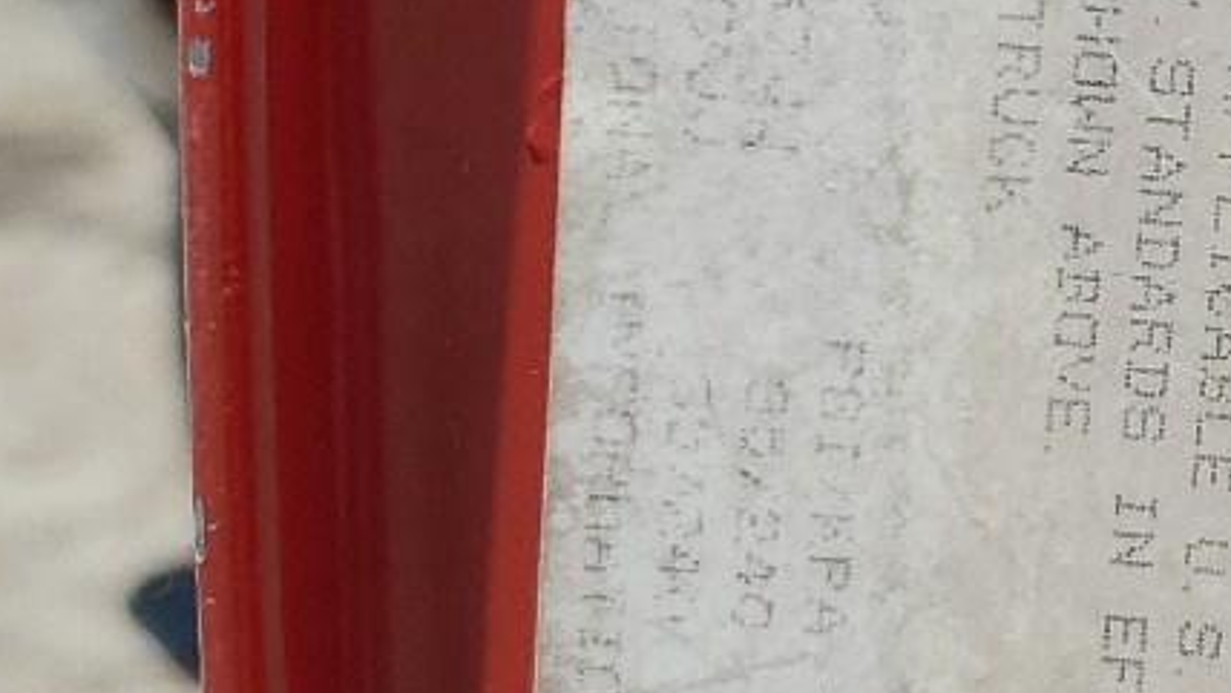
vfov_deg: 11.4
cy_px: 150
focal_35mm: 106
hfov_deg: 19.3
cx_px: 1366
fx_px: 3461
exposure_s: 1/3333
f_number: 1.5
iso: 50
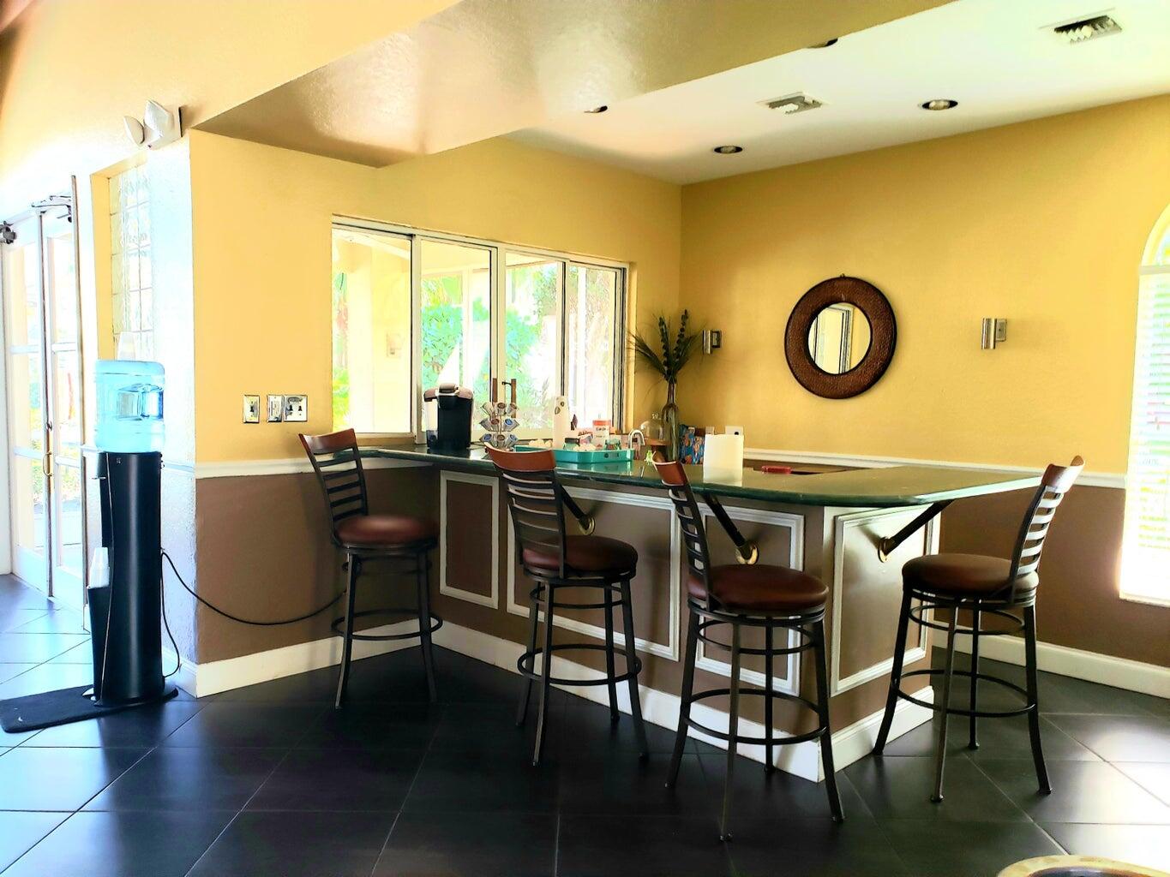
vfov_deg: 53.1
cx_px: 585
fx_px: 879
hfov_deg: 67.3
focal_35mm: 26
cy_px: 438
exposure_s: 1/50
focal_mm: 4.3
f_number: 2.4
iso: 200
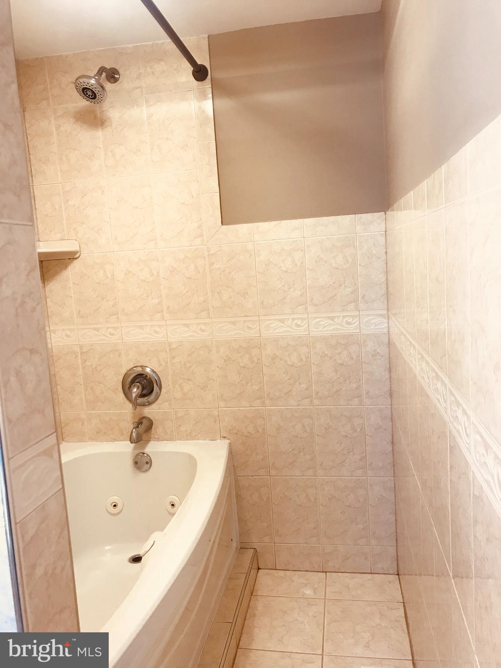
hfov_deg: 49.7
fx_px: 540
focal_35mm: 28
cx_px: 250
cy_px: 334
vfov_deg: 63.4
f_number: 1.8
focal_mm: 3.99
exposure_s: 1/30
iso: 25
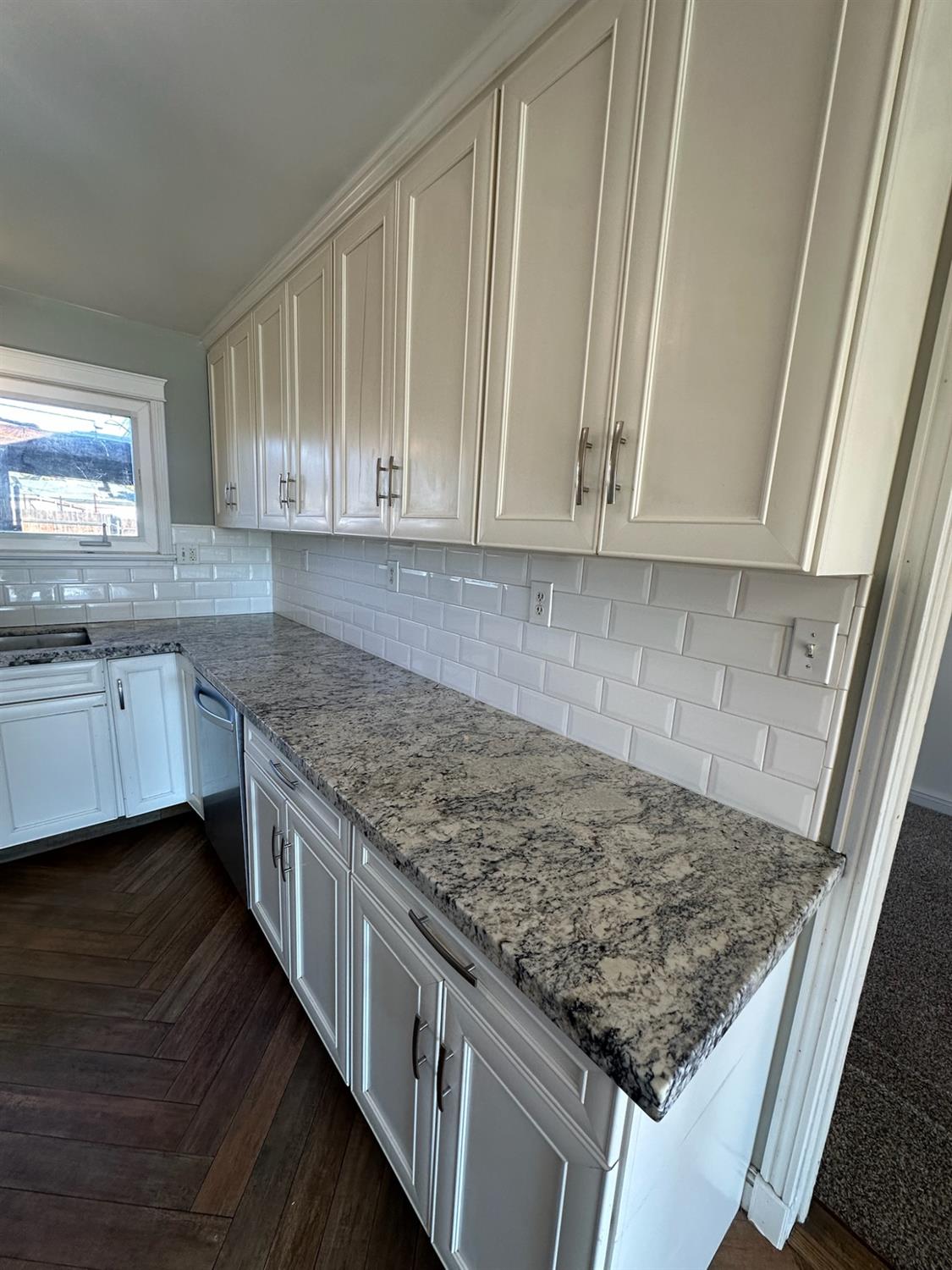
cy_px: 635
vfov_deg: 102.1
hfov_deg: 85.7
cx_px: 476
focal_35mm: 14
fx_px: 513
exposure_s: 1/120
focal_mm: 2.22
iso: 160
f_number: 2.2
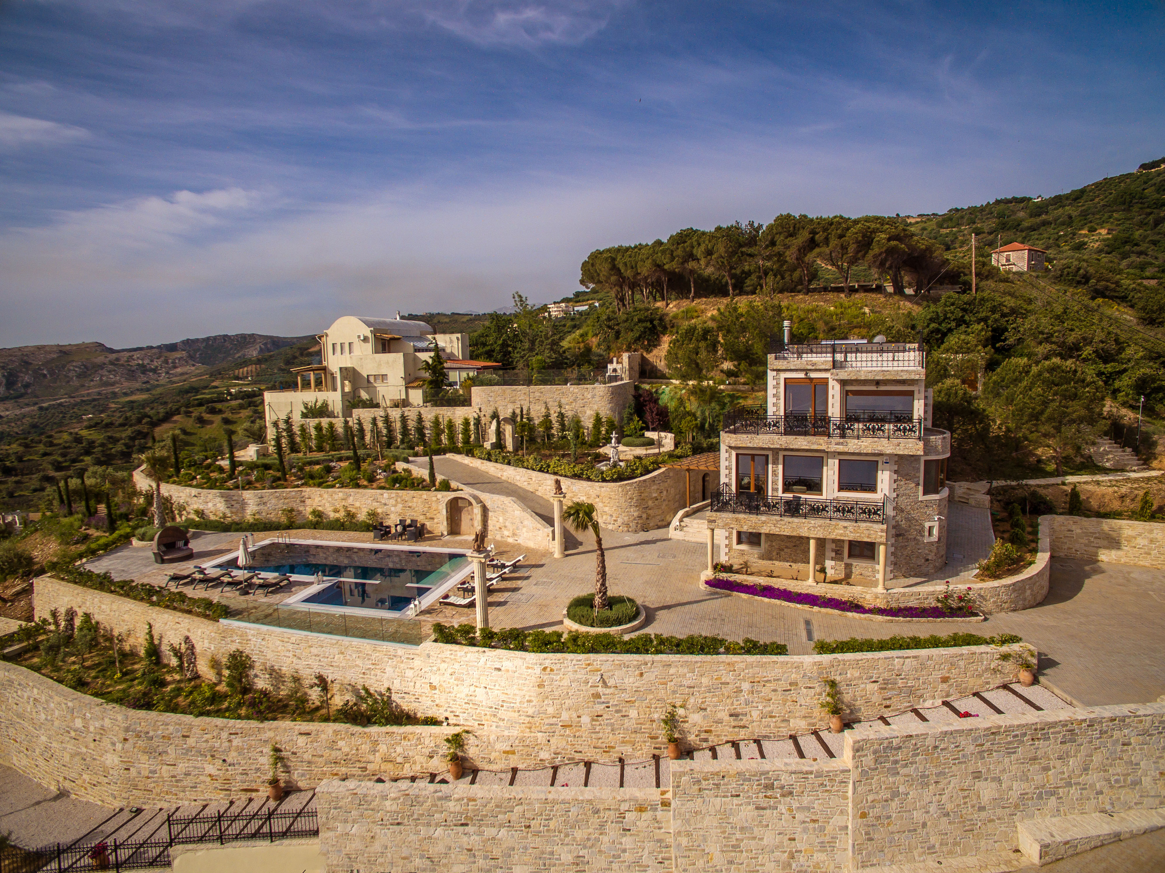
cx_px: 582
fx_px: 673
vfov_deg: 65.9
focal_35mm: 20
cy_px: 436
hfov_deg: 81.8
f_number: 2.8
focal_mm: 3.61
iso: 100
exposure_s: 1/2400
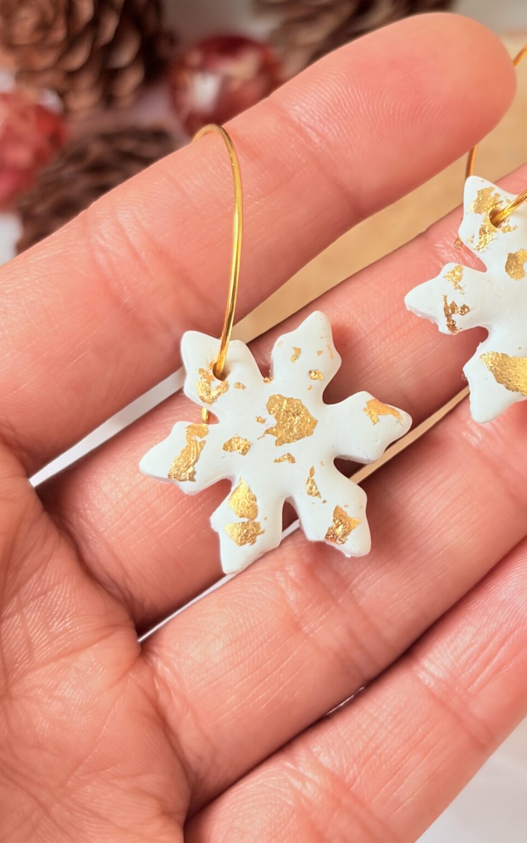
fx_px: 2114
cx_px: 446
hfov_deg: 14.1
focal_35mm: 92
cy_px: 252
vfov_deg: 22.4
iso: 32
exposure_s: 1/280
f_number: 1.6
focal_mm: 5.96
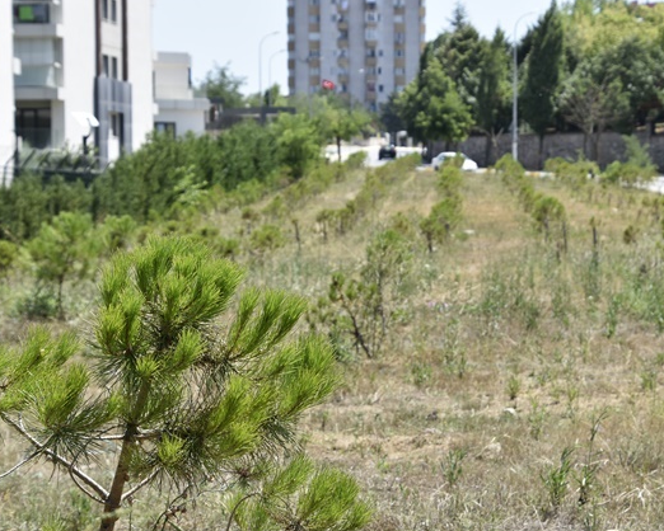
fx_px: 2202
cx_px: 366
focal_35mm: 112
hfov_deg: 17.1
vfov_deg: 13.8
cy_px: 281
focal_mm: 62
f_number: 8
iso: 250
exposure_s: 1/500
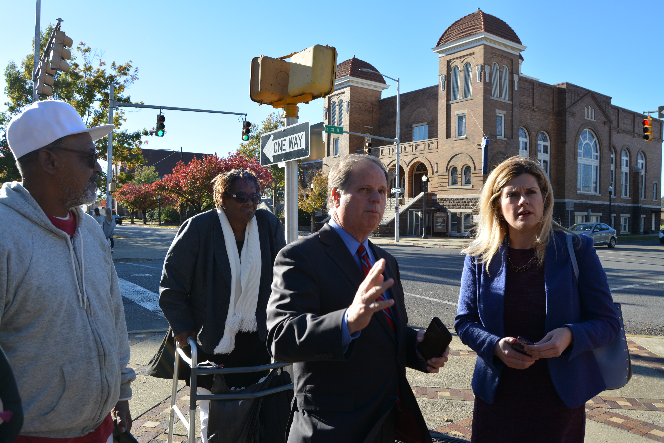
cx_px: 332
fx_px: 498
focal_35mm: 27
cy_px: 222
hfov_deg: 67.4
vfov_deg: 47.9
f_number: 8
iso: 160
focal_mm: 18
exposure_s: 1/250
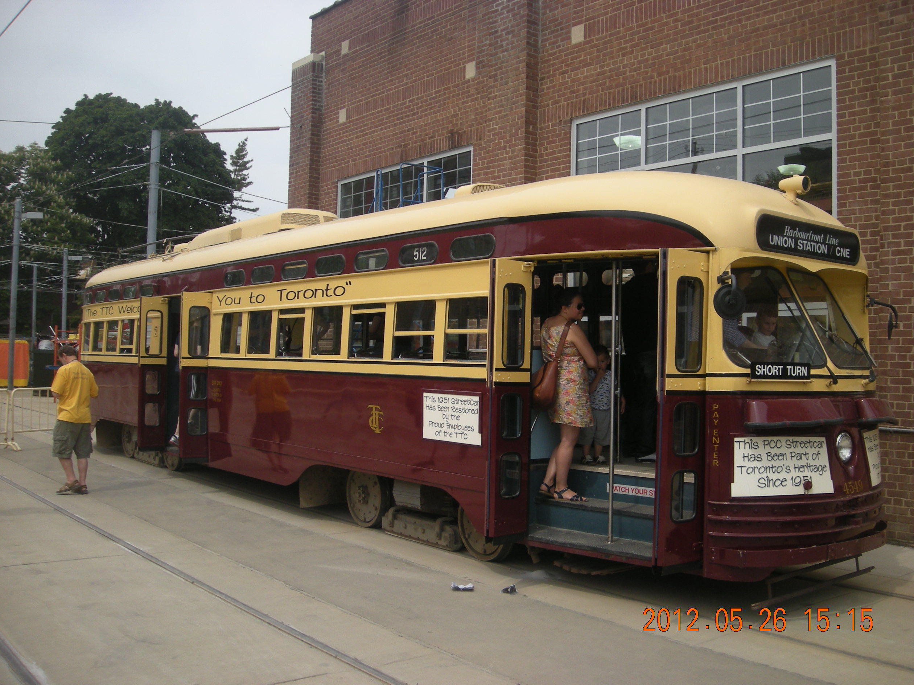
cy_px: 341
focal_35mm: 36
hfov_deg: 51.4
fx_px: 951
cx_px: 461
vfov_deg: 39.7
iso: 64
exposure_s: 1/242
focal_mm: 5.7
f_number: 5.7
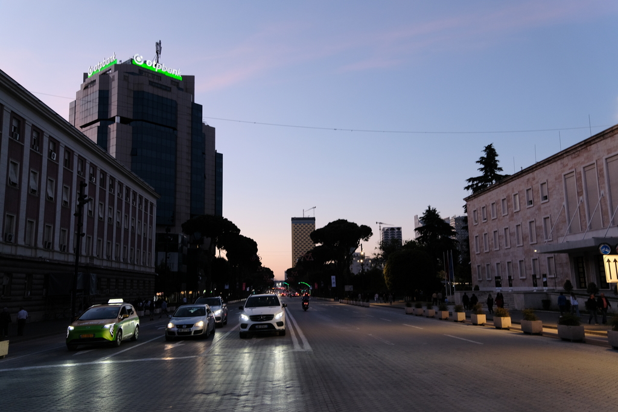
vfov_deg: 43.6
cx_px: 309
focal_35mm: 30
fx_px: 515
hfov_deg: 61.9
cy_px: 206
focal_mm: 20
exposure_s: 1/110
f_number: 3.5
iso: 640
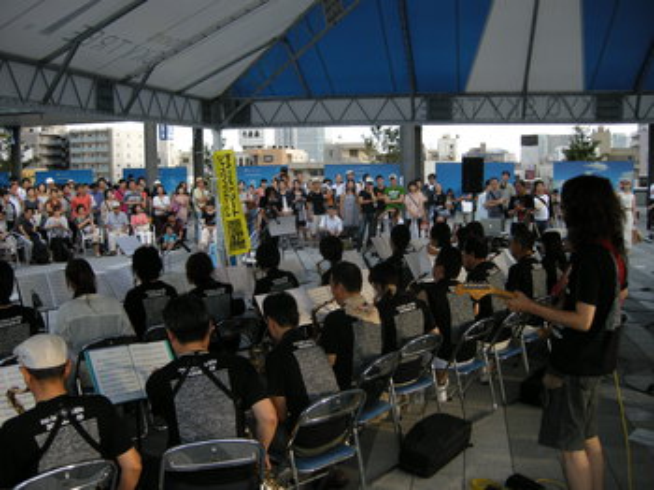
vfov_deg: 40.7
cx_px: 327
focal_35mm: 35
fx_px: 661
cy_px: 245
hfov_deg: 52.7
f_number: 2.7
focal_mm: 7.5
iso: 67
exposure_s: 1/63.1
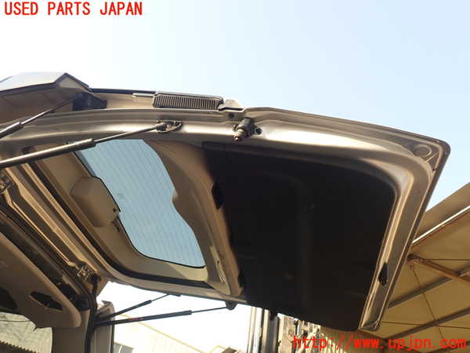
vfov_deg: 46.8
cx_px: 235
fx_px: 407
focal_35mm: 30
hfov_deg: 60.0
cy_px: 176
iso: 100
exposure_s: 1/200
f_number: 3.2
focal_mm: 5.4
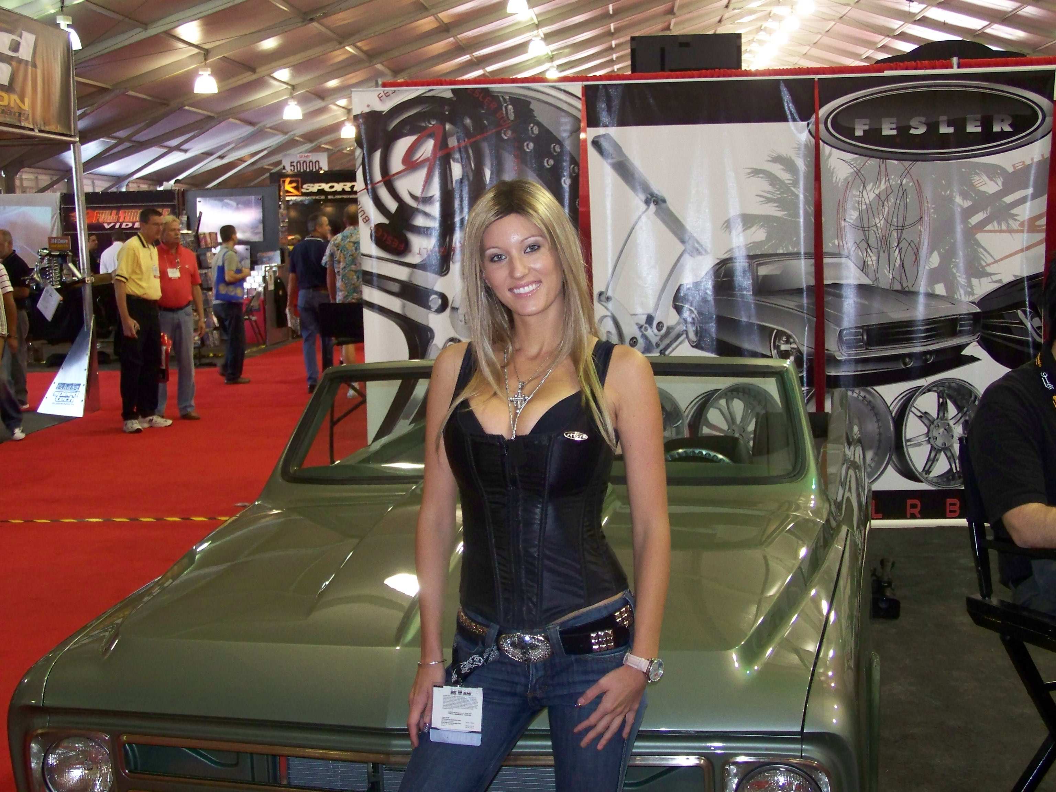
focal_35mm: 54
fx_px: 1647
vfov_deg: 27.0
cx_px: 528
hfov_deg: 35.5
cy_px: 396
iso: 200
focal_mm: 8.9
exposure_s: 1/30
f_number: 3.2
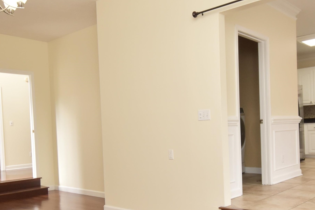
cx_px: 185
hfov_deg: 51.6
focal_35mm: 37
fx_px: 324
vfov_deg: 35.7
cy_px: 137
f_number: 4.5
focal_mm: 10
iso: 800
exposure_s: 1/160
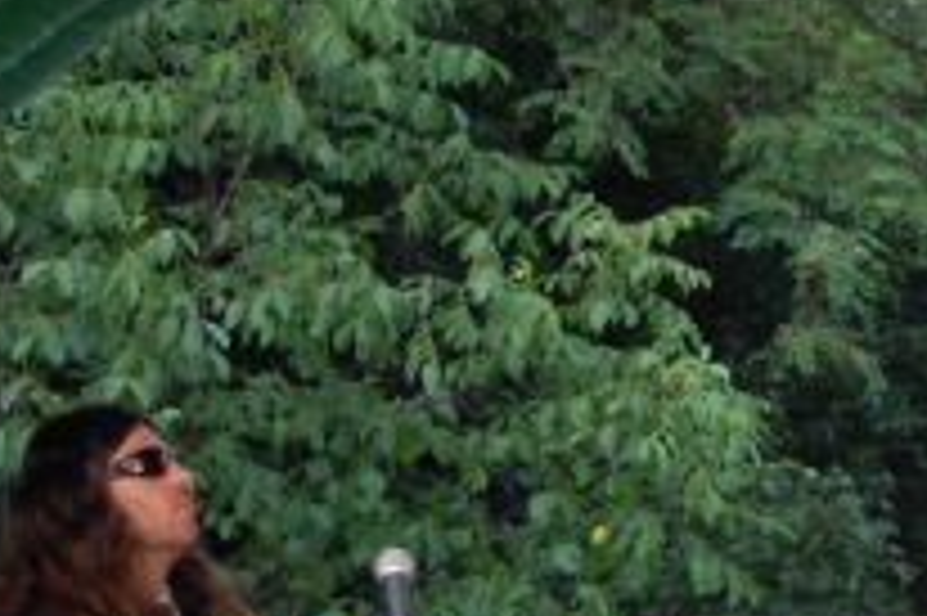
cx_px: 1656
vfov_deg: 3.6
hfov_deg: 5.4
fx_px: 9750
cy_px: 728
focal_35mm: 379
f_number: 4.5
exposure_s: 1/125
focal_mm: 65
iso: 800
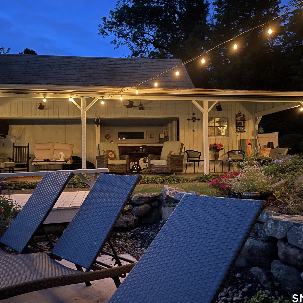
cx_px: 148
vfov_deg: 54.0
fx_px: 297
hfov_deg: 54.0
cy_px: 151
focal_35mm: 30
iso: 1250
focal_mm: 5.1
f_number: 1.6
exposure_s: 1/9
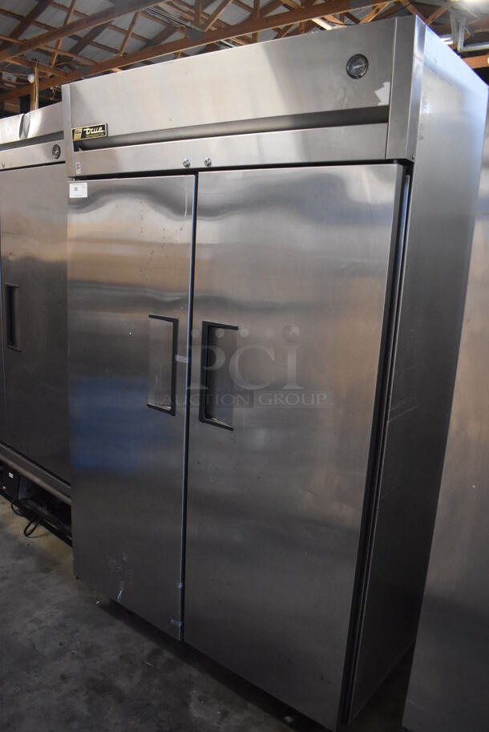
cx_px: 244
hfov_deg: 48.0
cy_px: 366
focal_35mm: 27
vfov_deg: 67.3
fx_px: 549
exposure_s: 1/125
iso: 4000
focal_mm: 18
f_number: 3.5
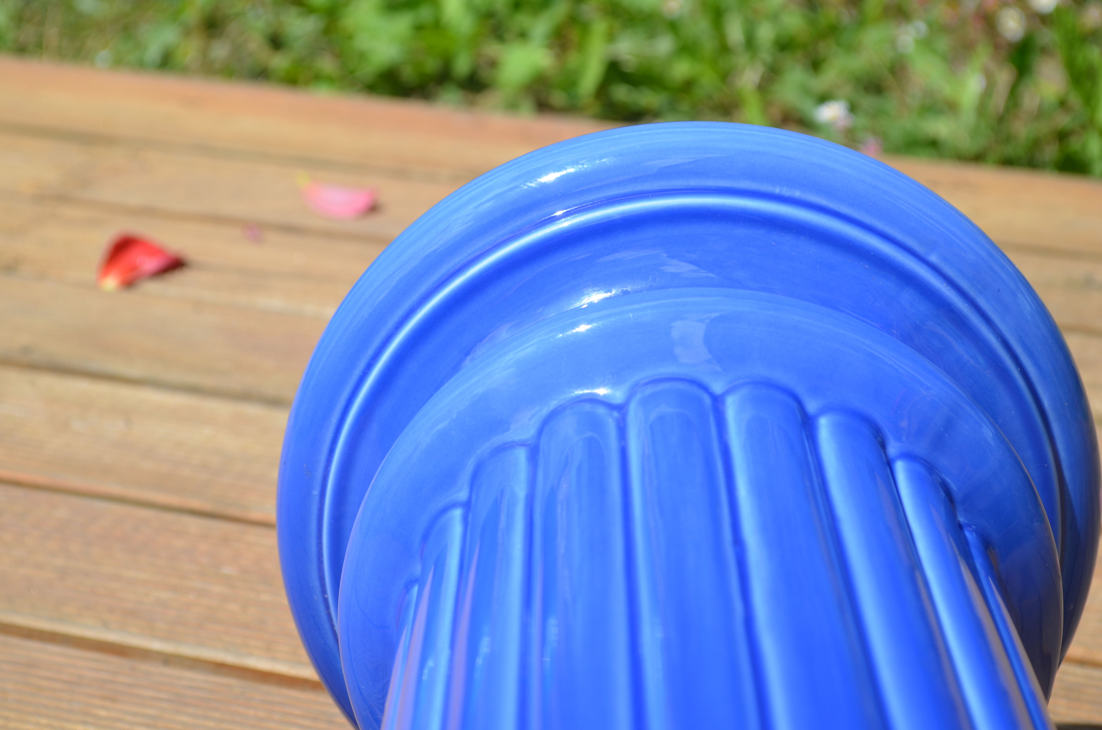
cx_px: 551
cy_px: 365
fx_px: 2291
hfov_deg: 27.0
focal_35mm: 75
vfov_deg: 18.1
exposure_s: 1/320
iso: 100
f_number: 8
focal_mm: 50
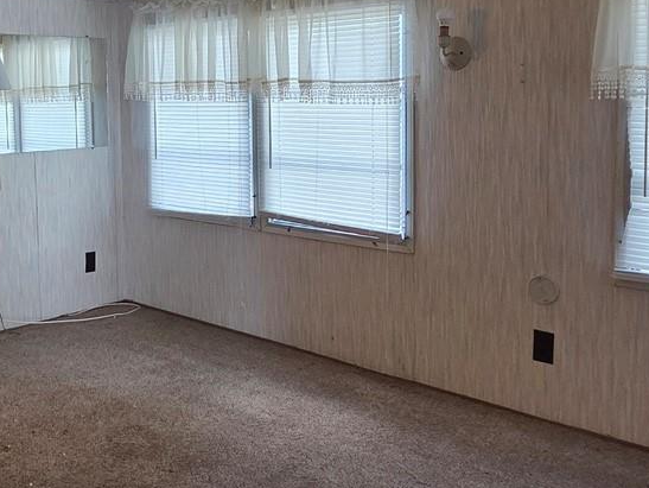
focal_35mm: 38
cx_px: 152
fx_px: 713
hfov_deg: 46.9
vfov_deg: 37.2
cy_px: 150
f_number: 2.2
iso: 400
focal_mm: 2.2
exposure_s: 1/60
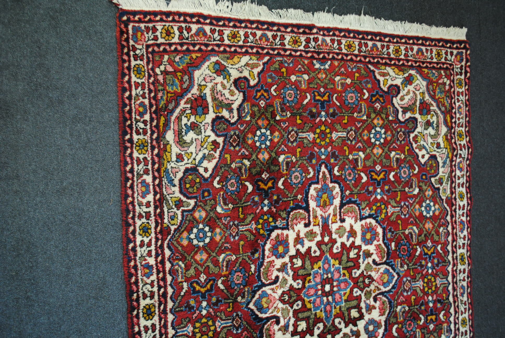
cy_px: 169
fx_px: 463
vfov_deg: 40.1
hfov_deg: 57.2
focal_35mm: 33
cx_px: 252
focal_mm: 22
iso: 1000
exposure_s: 1/30
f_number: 4
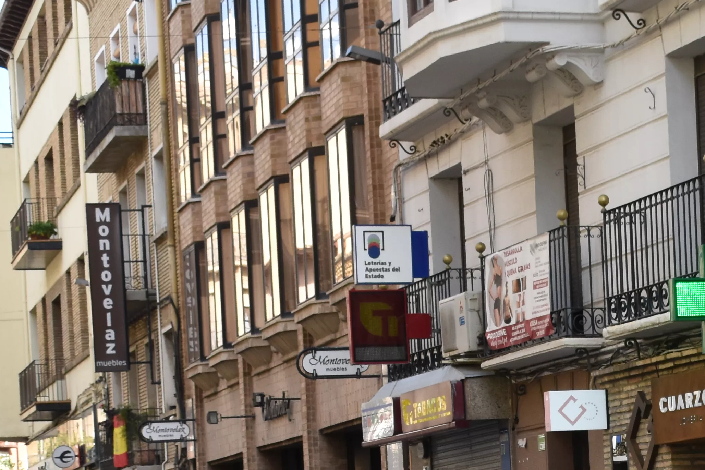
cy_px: 647
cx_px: 625
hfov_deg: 14.5
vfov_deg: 9.6
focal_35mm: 140
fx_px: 2741
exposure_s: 1/320
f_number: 9
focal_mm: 32
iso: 400
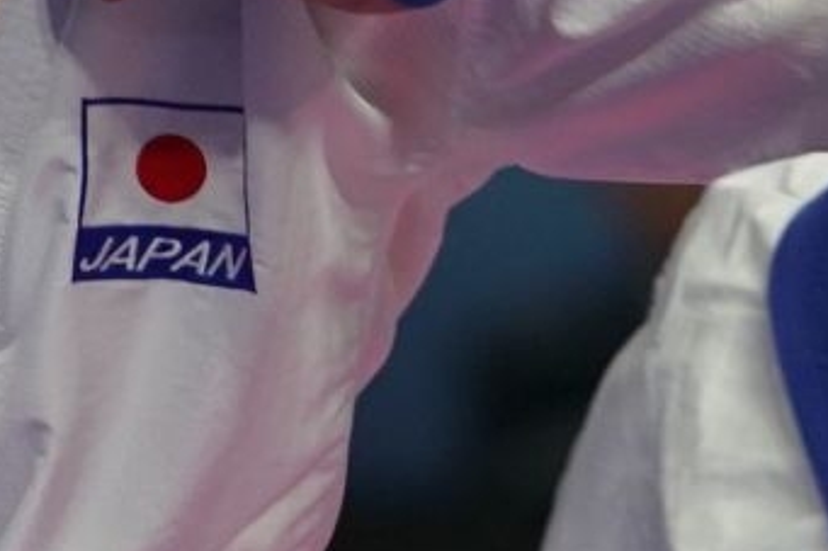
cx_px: 384
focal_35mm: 1559
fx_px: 35838
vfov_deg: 0.9
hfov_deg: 1.3
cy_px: 350
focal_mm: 197
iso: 1250
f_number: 2.8
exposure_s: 1/1000
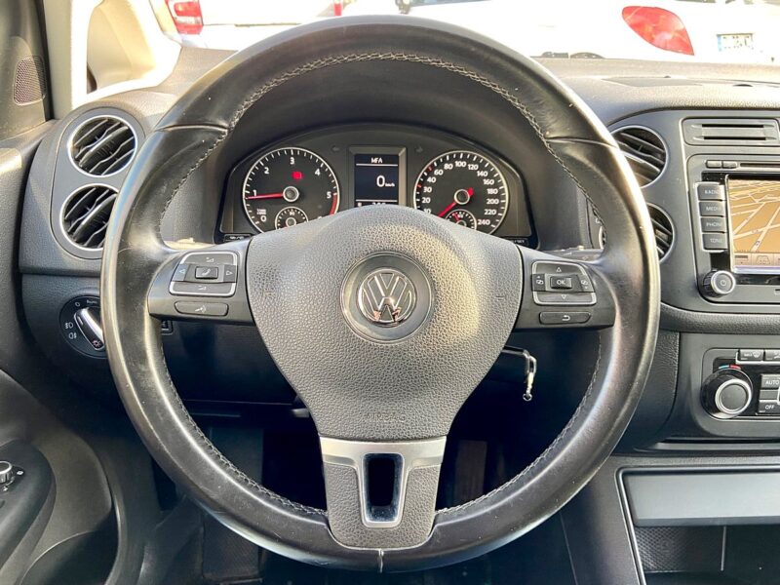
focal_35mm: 26
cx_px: 390
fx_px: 586
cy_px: 292
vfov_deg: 53.1
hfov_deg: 67.3
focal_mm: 4.25
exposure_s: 1/83
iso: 125
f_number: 1.8
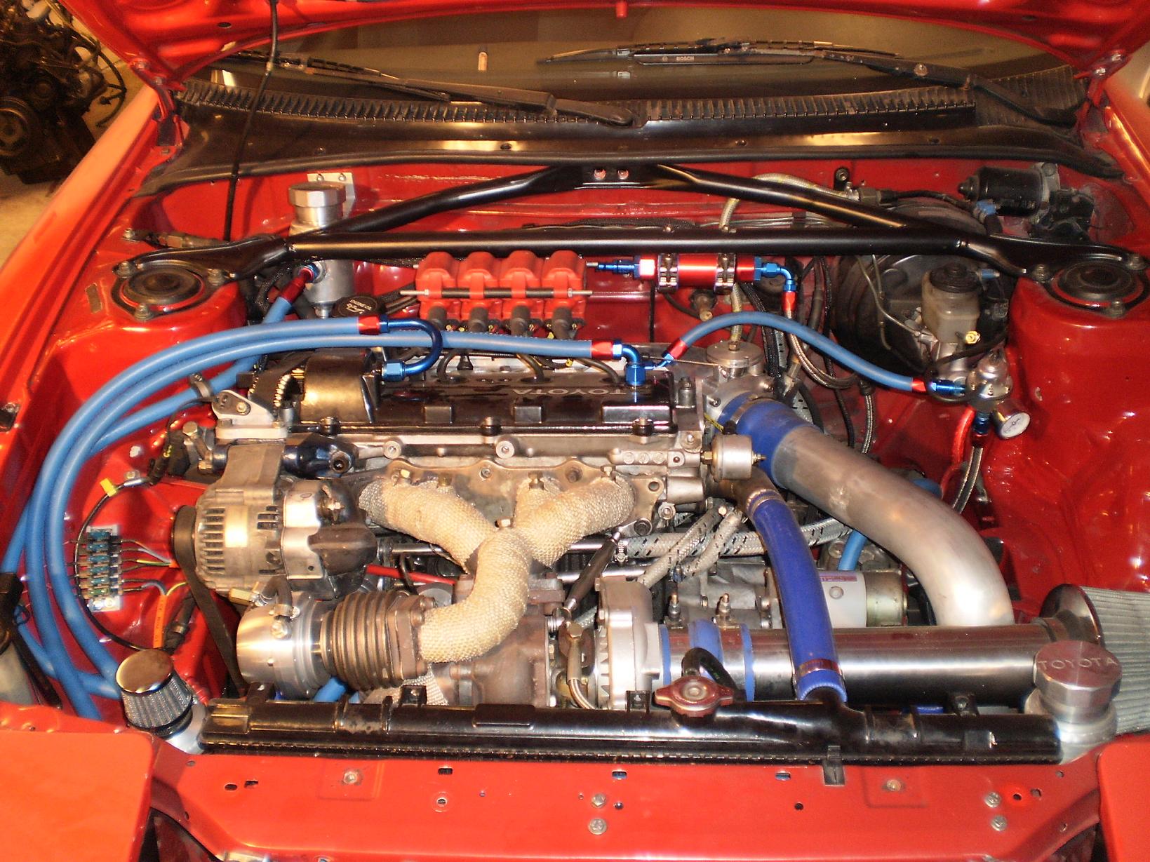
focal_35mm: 36
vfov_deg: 39.7
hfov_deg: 51.4
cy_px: 431
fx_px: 1196
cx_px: 575
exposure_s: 1/30
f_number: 3.1
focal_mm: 6.3
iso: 125
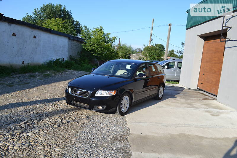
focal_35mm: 27
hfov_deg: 67.4
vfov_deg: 47.9
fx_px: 178
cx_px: 118
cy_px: 79
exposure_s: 1/160
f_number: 6.3
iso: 100
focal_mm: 18
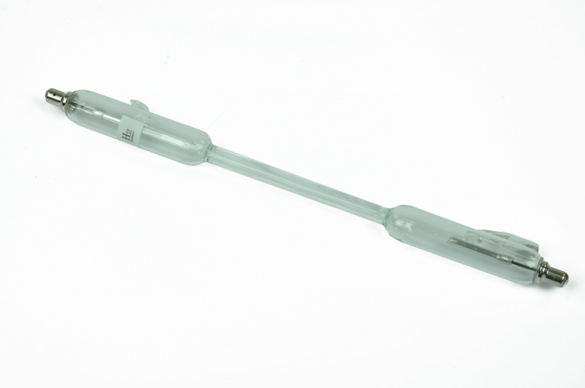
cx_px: 292
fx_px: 1826
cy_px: 194
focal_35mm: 112
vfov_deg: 12.1
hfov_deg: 18.2
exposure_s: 1/13
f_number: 25
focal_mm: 75
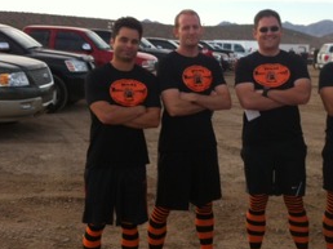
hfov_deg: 31.3
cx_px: 241
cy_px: 89
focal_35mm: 61
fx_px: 586
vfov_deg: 23.9
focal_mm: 3.85
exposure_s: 1/372
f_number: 2.8
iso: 80
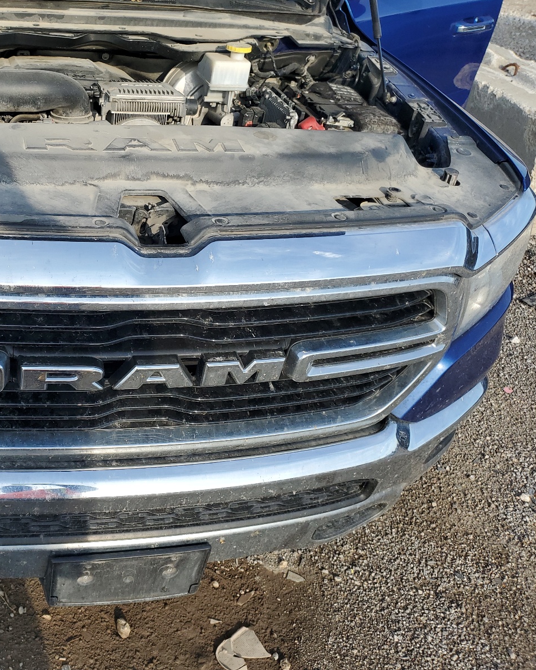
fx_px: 674
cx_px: 95
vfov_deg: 52.8
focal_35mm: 34
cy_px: 334
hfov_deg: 41.2
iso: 50
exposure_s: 1/1429
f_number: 1.5
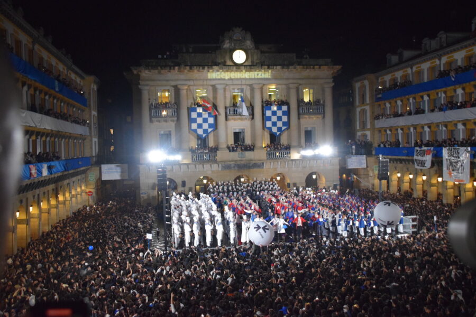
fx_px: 476
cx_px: 238
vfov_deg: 36.9
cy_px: 158
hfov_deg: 53.1
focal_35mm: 36
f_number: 4
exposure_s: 1/250
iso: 3200
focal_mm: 24
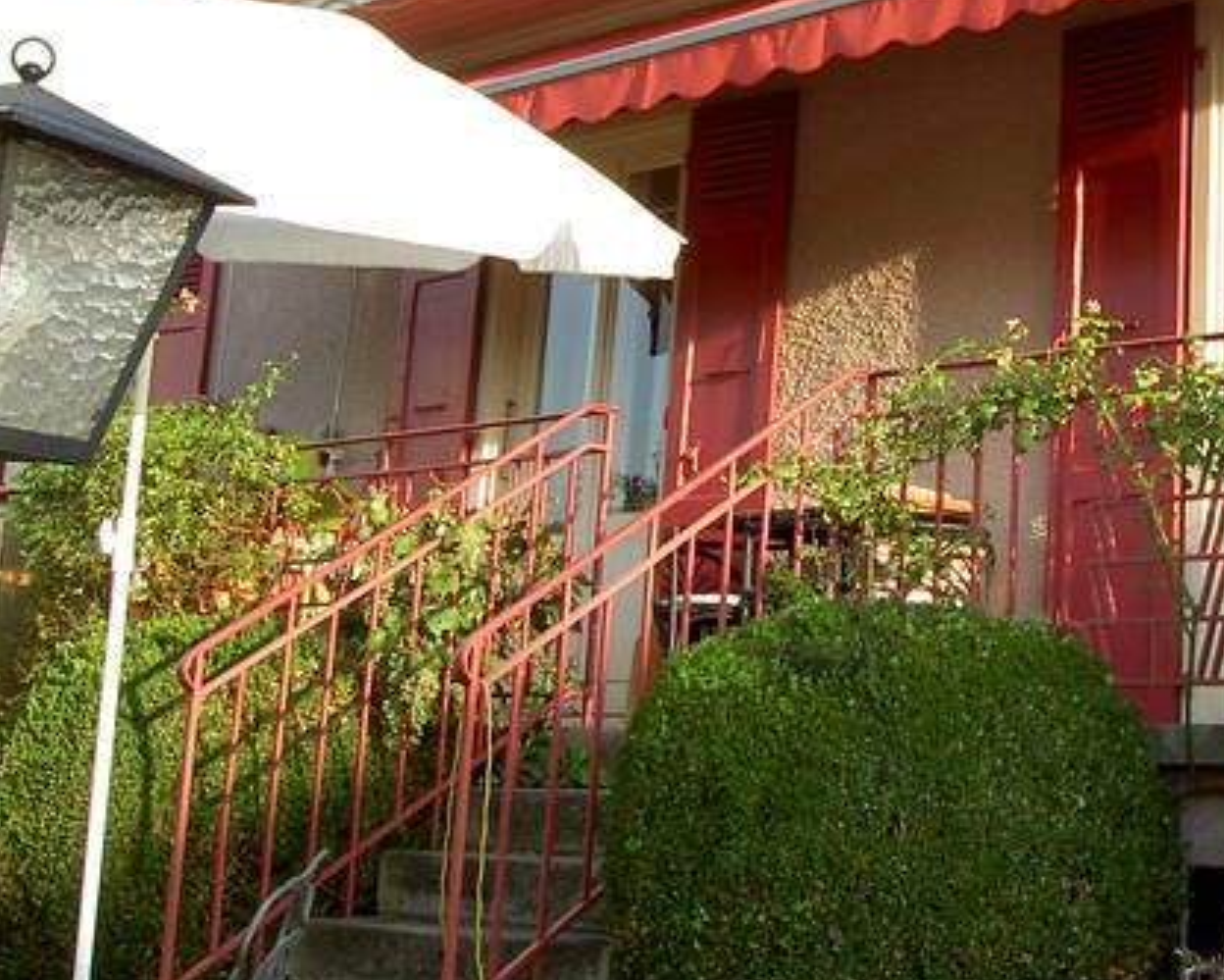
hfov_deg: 28.6
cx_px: 1156
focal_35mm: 63
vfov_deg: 23.8
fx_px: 2283
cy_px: 171
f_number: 4.7
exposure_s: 1/100
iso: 50
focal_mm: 5.6
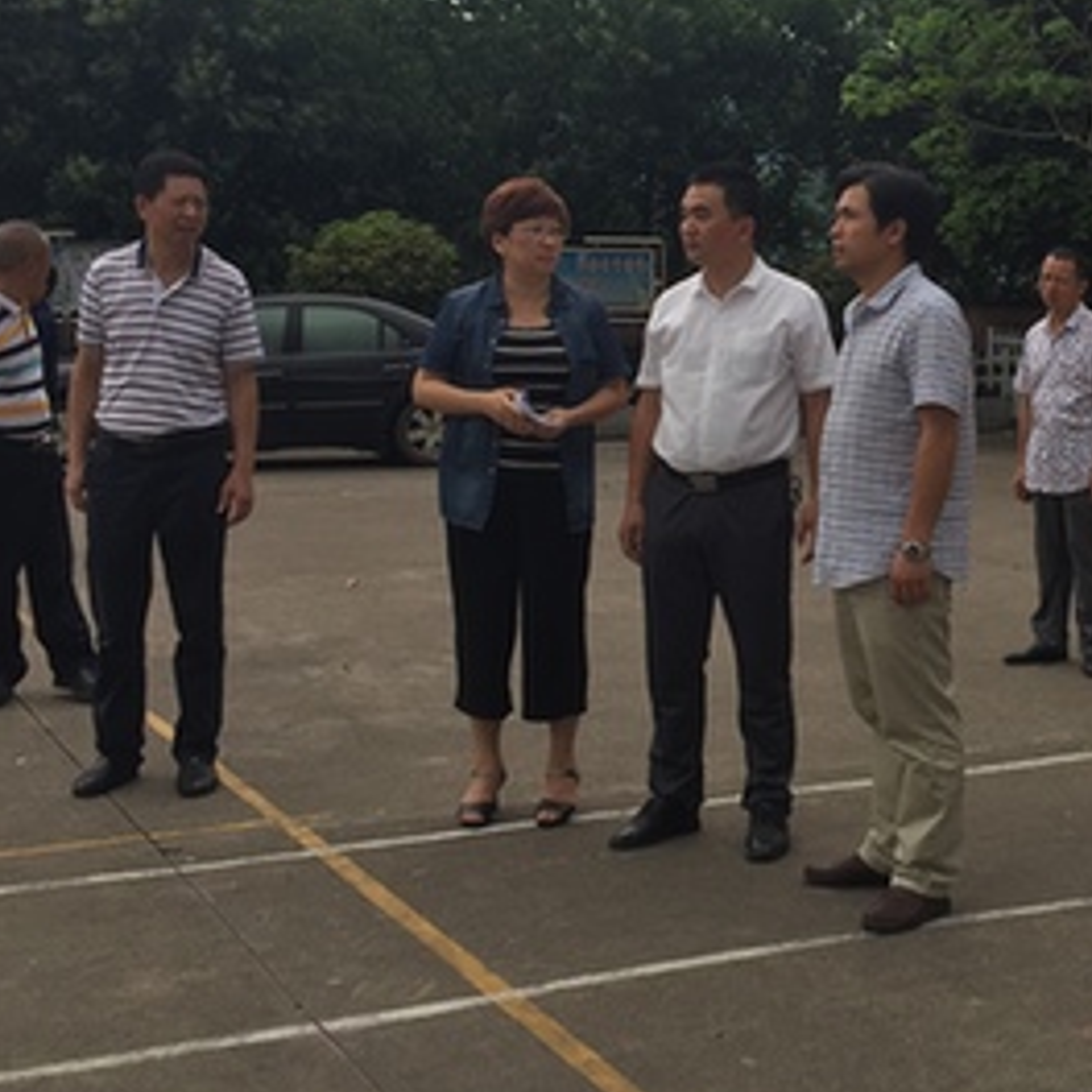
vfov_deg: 29.4
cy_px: 412
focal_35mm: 58
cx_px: 887
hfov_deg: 28.8
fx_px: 2070
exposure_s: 1/421
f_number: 2.2
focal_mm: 4.15
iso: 32
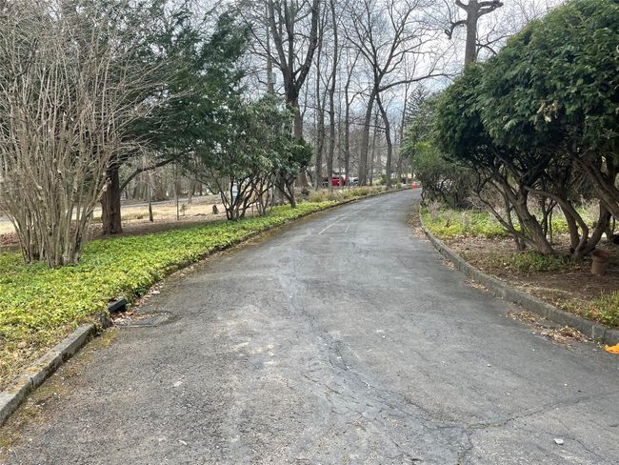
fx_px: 465
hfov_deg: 67.3
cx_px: 310
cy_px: 232
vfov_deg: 53.1
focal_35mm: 26
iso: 32
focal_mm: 4.2
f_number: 1.6
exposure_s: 1/142
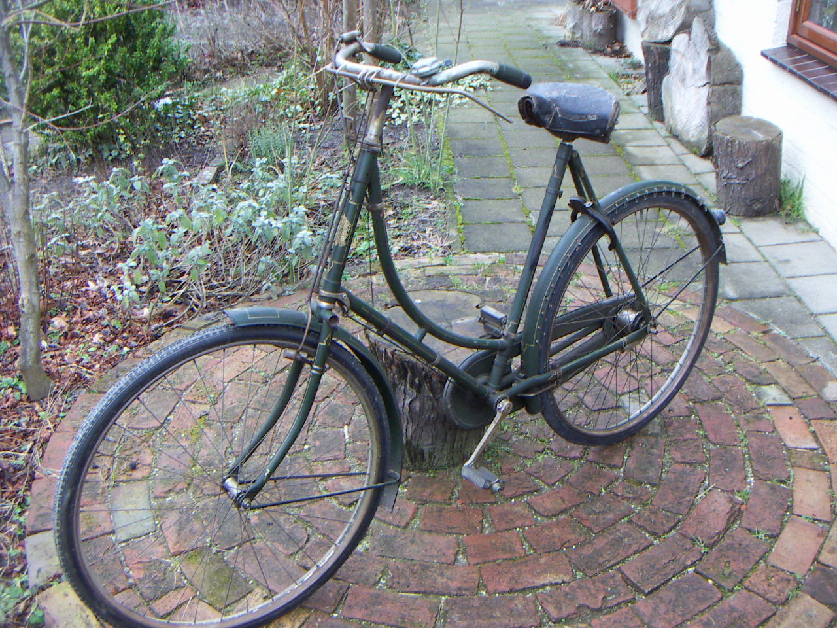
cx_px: 418
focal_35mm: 36
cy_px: 314
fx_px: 870
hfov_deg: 51.4
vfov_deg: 39.7
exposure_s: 1/50
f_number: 2.8
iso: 100
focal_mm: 4.7
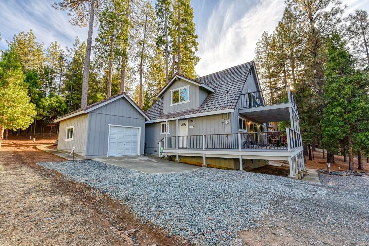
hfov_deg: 100.4
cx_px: 184
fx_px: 154
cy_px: 123
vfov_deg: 77.3
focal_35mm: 15
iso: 400
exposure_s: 1/200
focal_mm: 15
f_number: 11
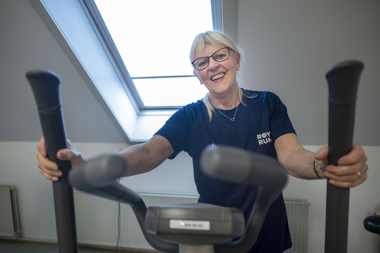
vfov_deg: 53.1
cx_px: 190
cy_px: 126
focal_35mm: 24
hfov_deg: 73.7
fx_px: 253
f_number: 2.8
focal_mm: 24
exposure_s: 1/160
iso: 1600
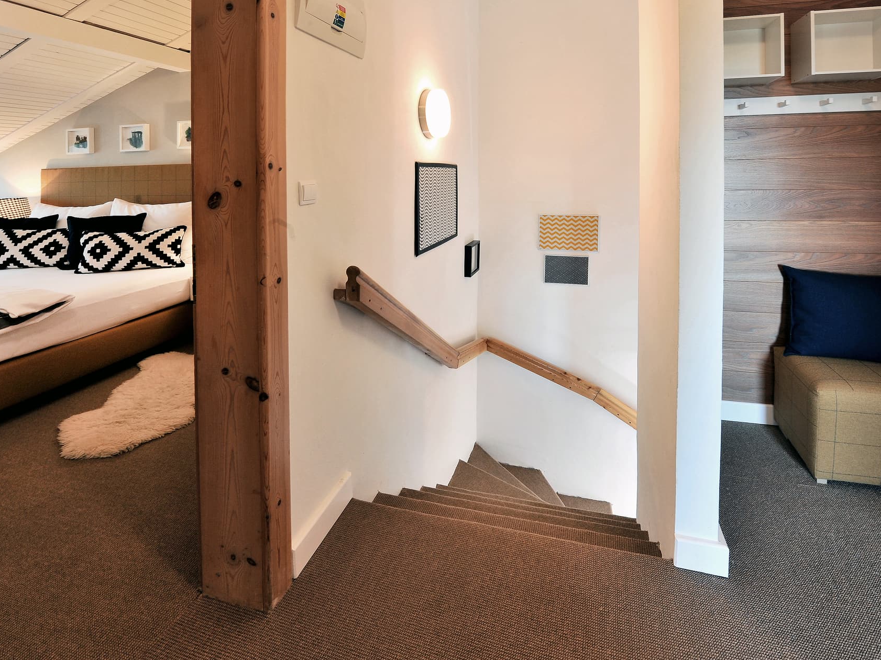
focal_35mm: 16
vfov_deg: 78.0
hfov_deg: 94.5
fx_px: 407
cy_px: 314
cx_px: 444
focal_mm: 14
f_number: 14
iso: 200
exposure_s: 1/2.5
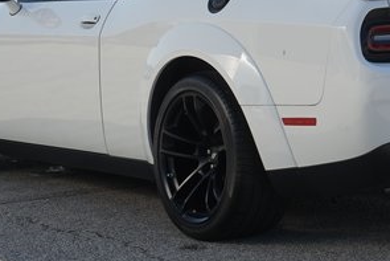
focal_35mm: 139
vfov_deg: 9.8
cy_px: 46
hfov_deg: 14.7
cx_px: 284
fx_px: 1507
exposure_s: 1/160
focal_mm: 64
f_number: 11
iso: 100
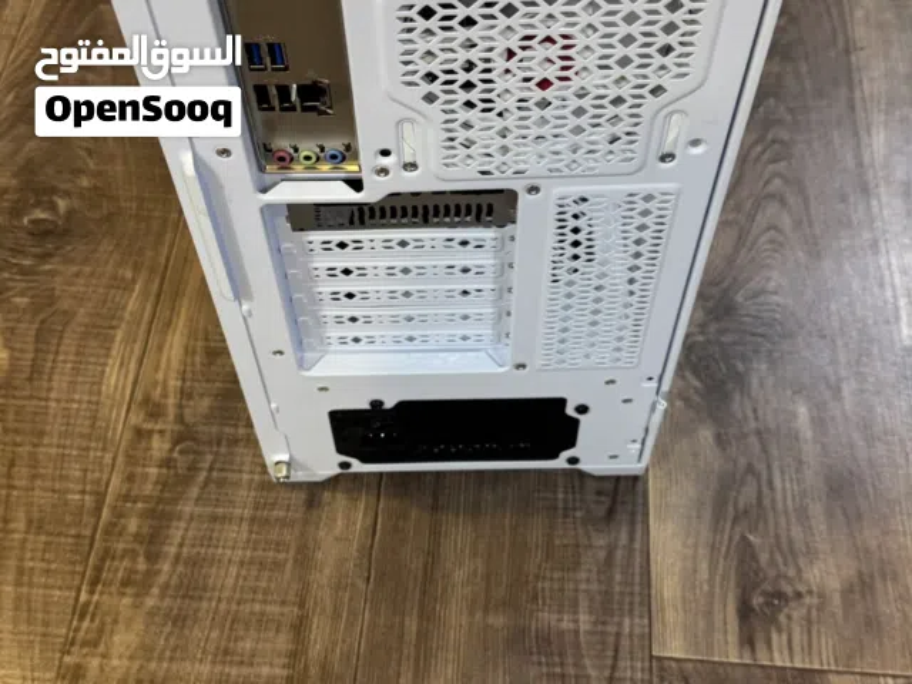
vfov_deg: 56.8
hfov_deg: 71.6
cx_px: 456
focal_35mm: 24
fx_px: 632
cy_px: 342
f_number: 1.78
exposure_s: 1/60
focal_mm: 6.76
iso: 320
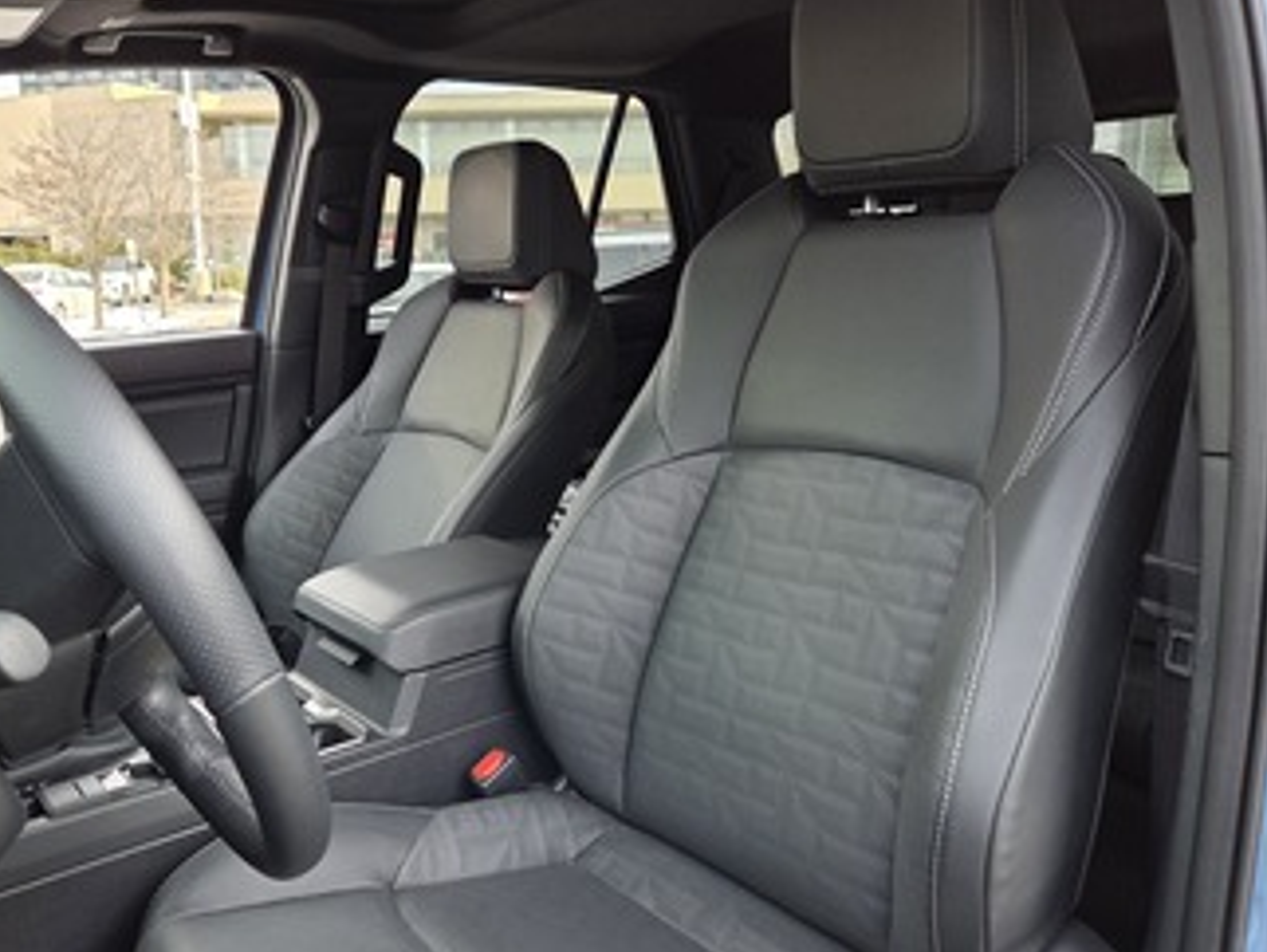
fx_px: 1099
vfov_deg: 46.8
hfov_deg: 59.6
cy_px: 446
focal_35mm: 30
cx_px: 531
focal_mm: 5.4
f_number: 1.8
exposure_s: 1/180
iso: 64
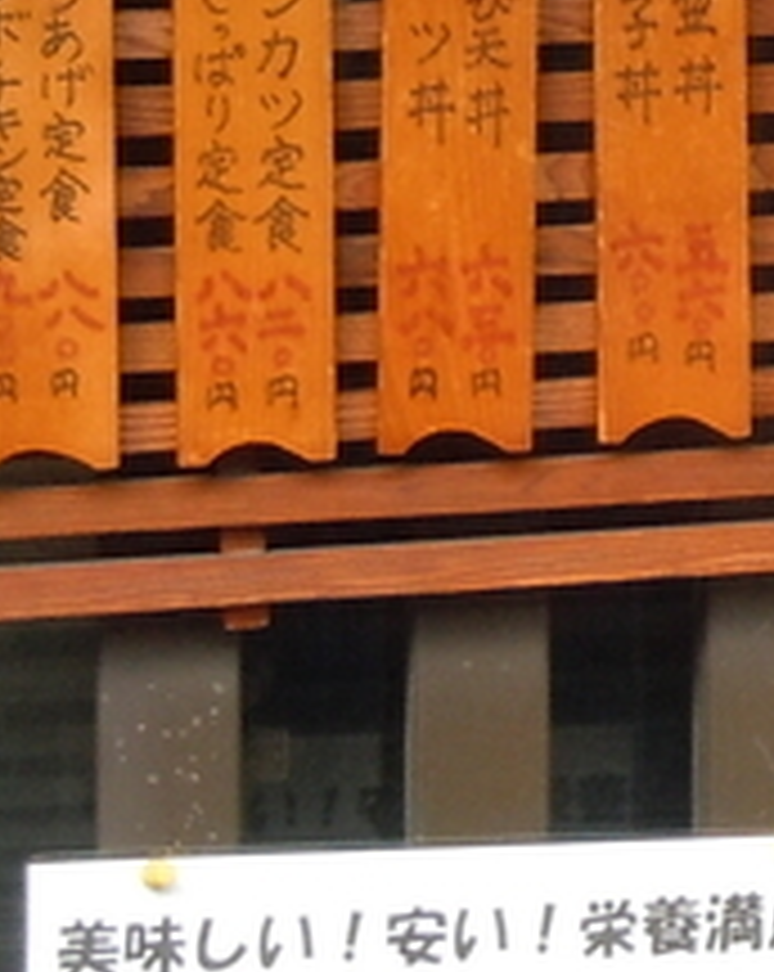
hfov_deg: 9.6
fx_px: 4393
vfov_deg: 12.4
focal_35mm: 153
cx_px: 1328
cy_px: -162
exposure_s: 1/125
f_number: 4
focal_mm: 5.9
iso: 250
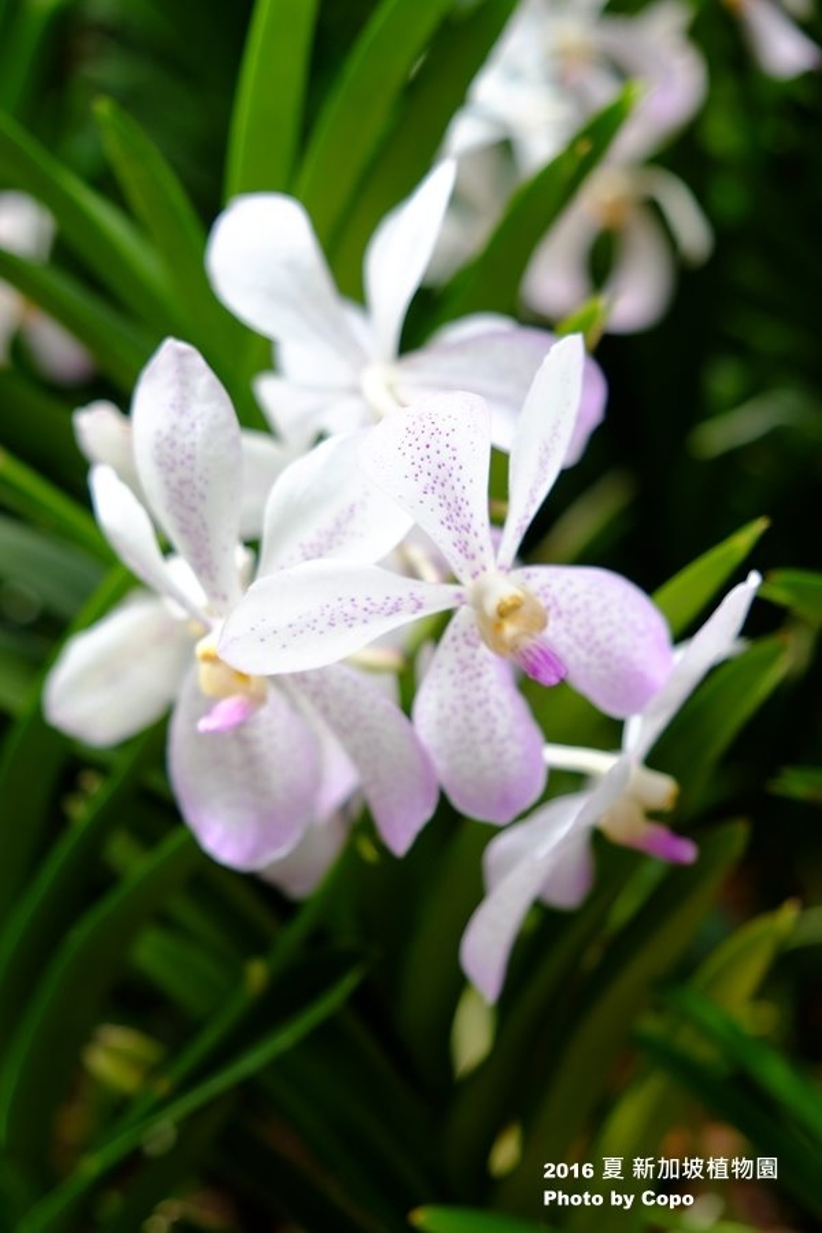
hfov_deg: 26.5
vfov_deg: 38.9
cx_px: 411
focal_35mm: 51
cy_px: 616
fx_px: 1747
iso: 200
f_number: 3.6
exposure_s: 1/85
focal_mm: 34.3
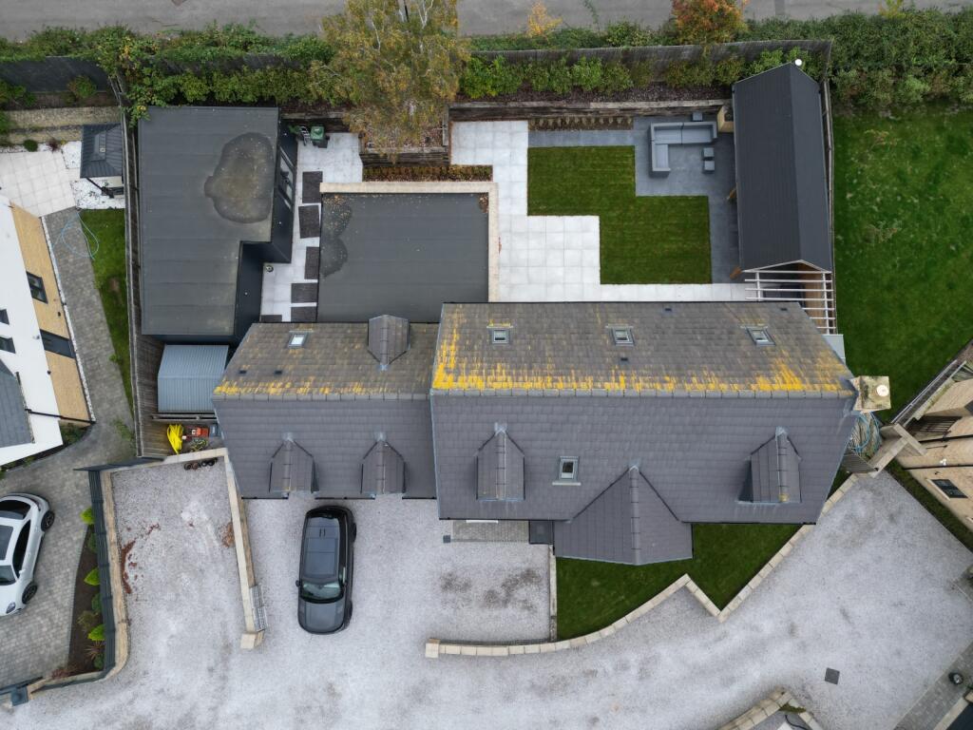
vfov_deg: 56.8
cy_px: 365
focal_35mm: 24
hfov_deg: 71.6
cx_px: 486
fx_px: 675
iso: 130
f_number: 1.7
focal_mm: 6.72
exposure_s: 1/120
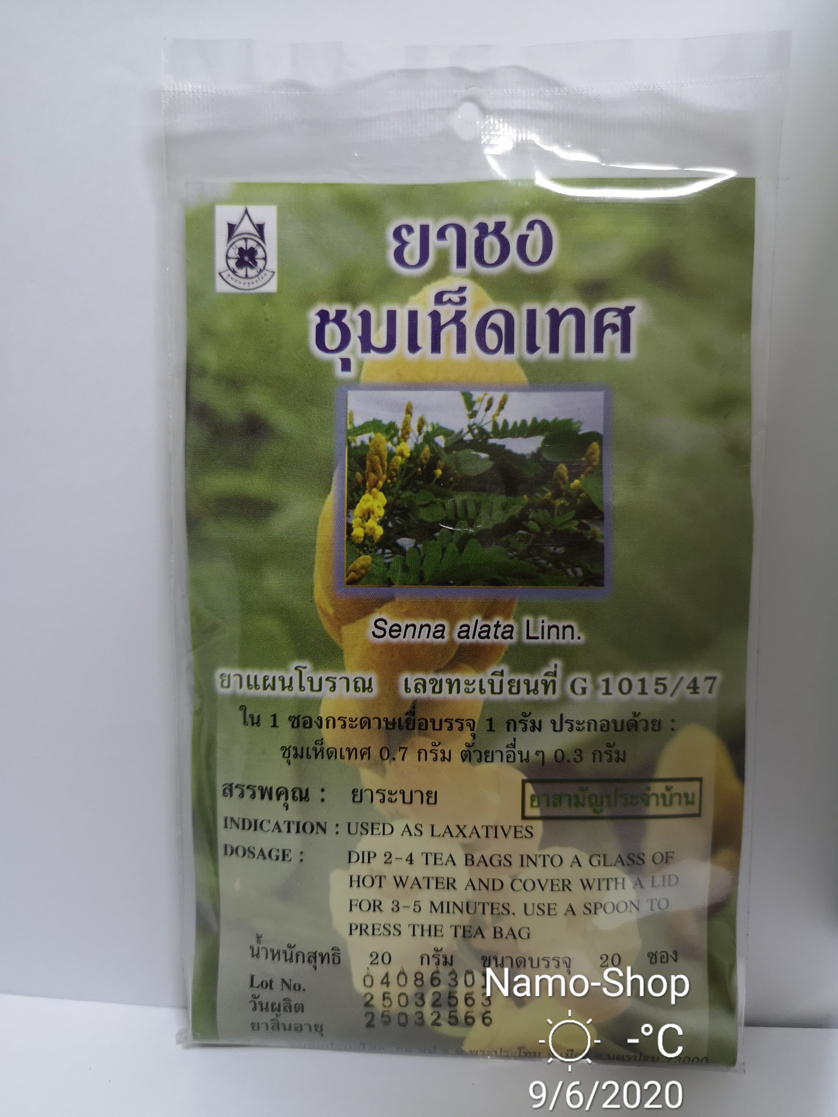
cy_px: 558
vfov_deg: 65.3
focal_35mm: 27
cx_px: 419
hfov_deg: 51.4
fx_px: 872
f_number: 1.8
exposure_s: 1/33.3
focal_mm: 3.95
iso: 160
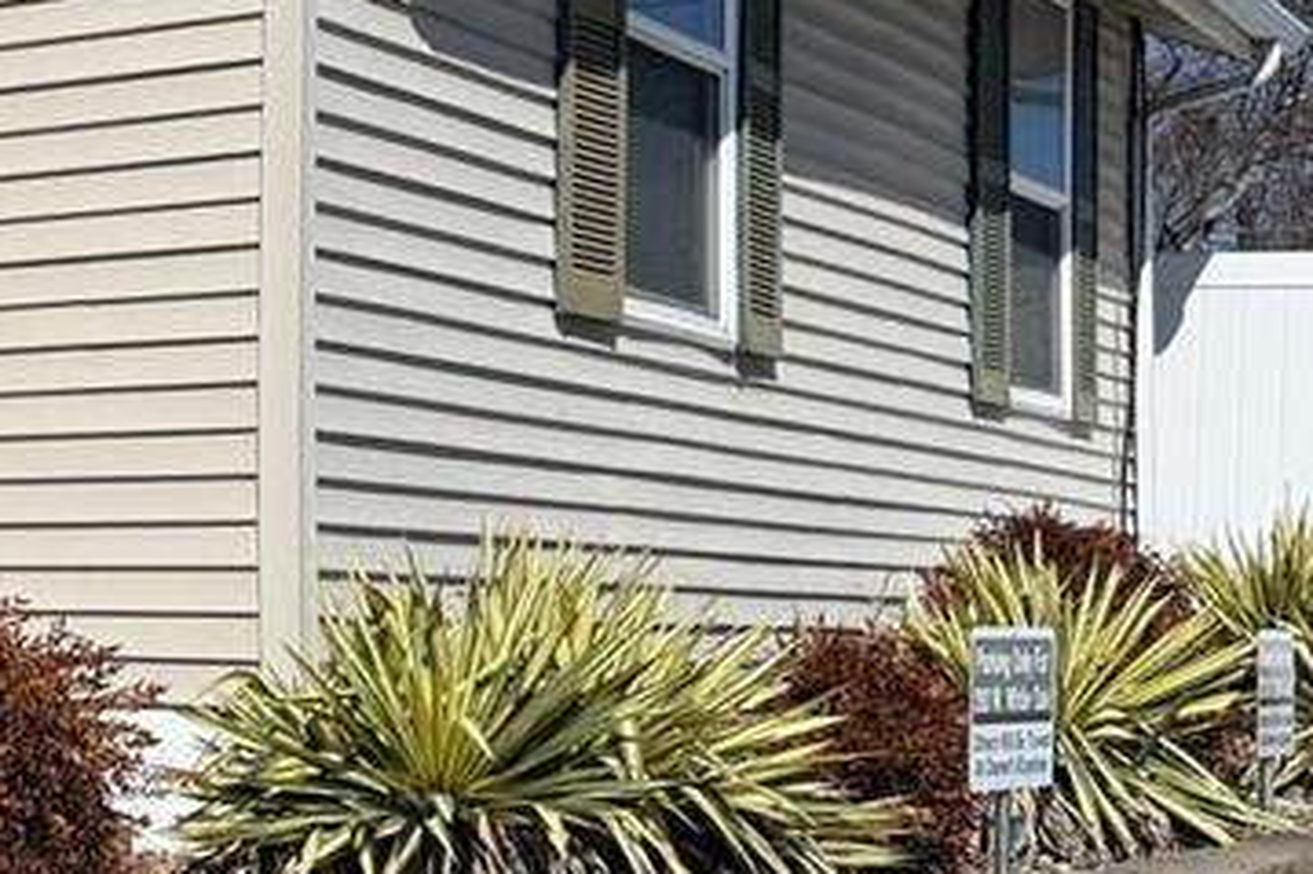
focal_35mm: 89
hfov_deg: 19.7
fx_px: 3244
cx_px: -677
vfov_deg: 15.3
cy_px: 545
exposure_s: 1/7353
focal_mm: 6.76
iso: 80
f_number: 1.78
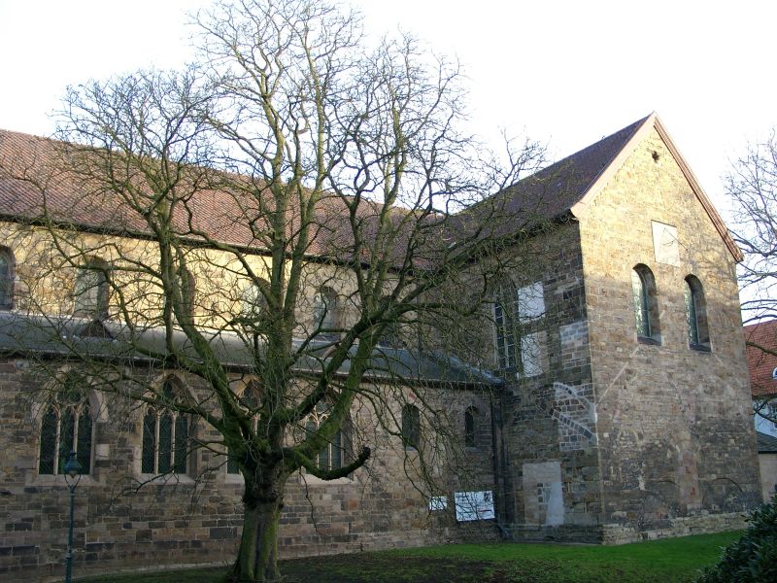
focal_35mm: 34
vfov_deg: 41.8
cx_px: 388
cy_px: 292
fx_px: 763
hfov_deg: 54.0
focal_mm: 7.13
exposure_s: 1/96.9
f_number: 2.8
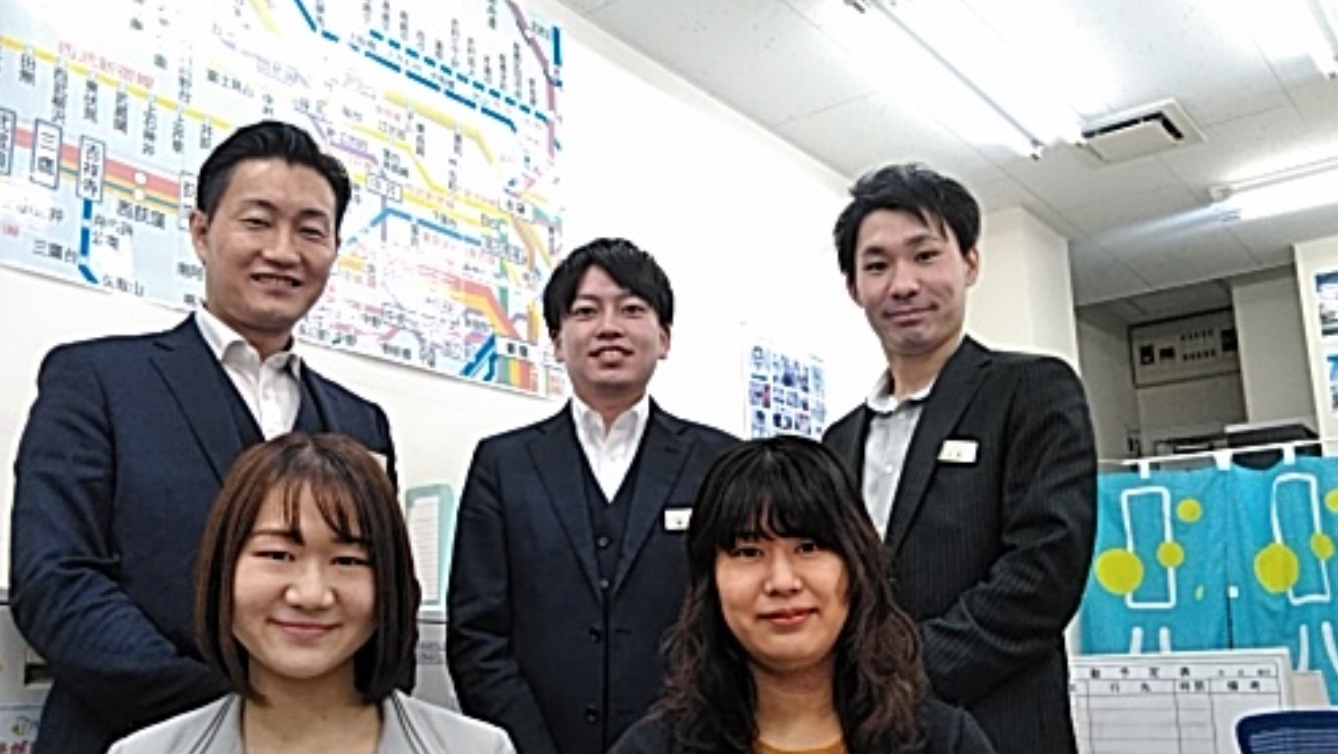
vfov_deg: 31.2
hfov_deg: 52.7
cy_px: 424
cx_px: 638
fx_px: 1349
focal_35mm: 38
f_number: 2.2
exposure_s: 1/125
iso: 179
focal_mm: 3.46
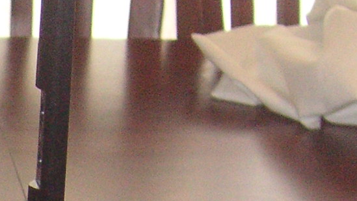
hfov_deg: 10.7
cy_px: 484
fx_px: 1780
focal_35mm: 188
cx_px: -286
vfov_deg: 6.2
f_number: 2.8
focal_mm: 6.1
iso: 160
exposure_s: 1/45
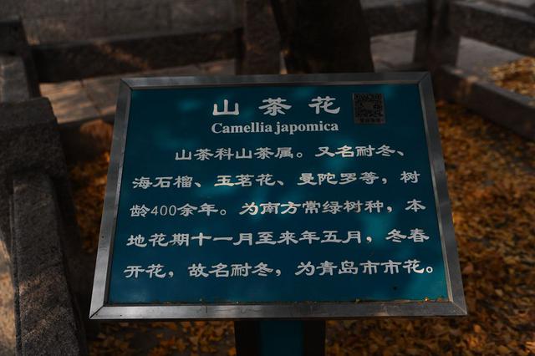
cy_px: 178
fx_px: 624
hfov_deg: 46.4
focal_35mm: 42
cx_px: 268
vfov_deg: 31.9
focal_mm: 42
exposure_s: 1/400
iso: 200
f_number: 3.5
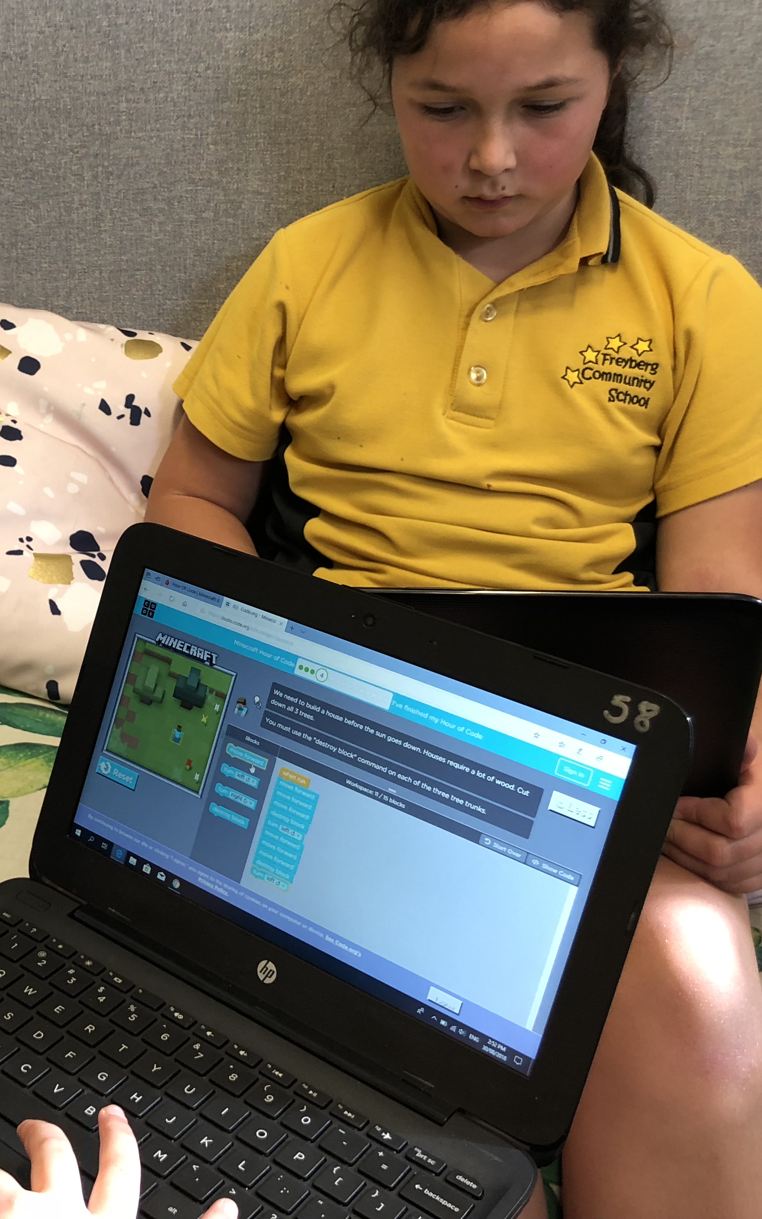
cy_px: 526
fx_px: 1495
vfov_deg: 44.3
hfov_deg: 27.7
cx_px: 105
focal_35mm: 45
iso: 40
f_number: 1.8
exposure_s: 1/17
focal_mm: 3.99
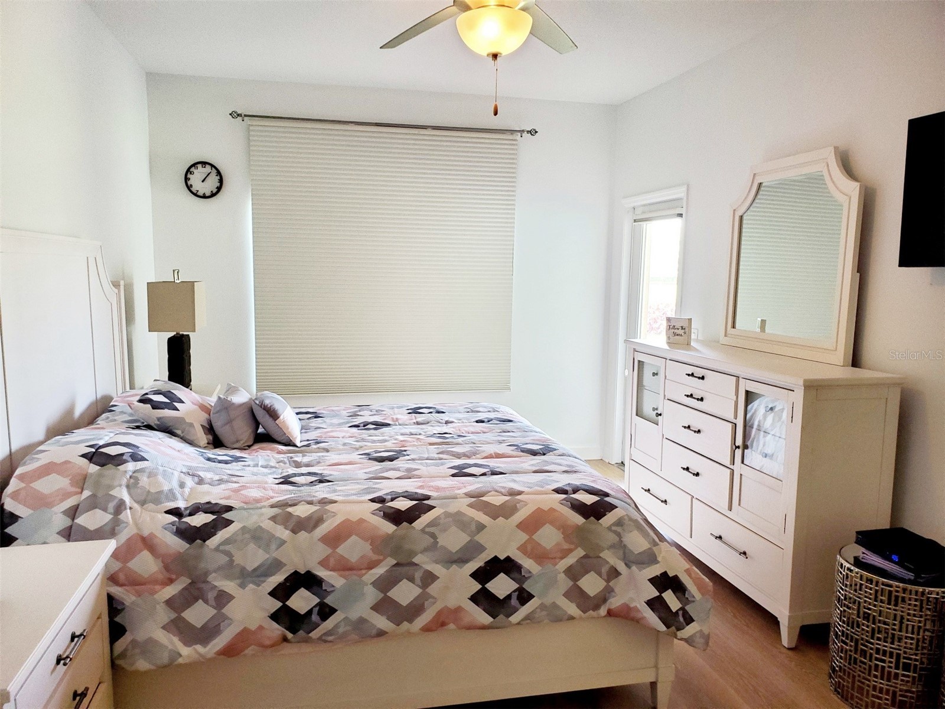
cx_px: 472
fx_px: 710
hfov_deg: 67.3
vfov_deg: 53.1
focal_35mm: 26
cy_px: 354
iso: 250
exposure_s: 1/39.1
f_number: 2.4
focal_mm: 4.3
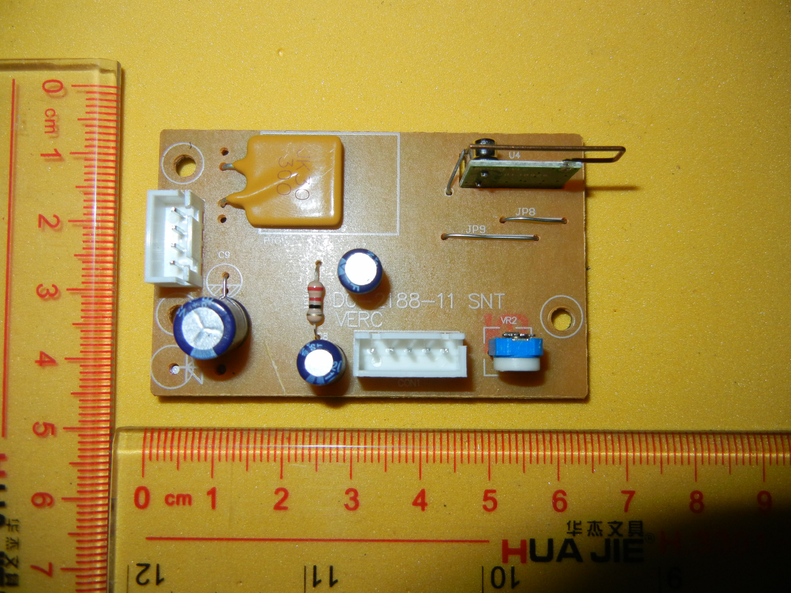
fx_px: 686
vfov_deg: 46.8
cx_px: 396
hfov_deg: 60.0
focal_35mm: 30
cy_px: 296
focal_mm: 5.4
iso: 200
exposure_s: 1/30
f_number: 7
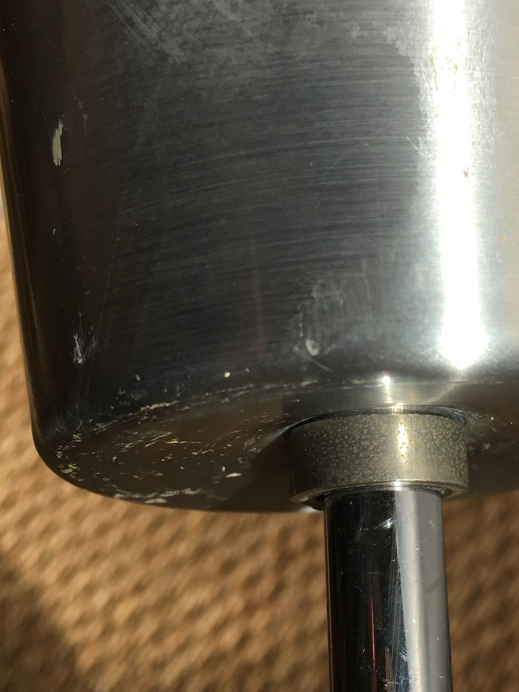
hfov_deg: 26.0
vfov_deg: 34.8
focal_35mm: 55
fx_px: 1100
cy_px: 412
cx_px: 429
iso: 25
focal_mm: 4.15
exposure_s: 1/1637
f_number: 2.2
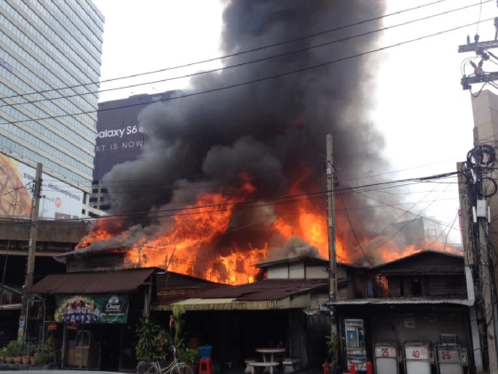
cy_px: 191
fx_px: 518
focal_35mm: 36
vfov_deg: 39.7
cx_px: 253
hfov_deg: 51.3
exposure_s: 1/968
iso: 50
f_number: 2.4
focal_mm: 4.28
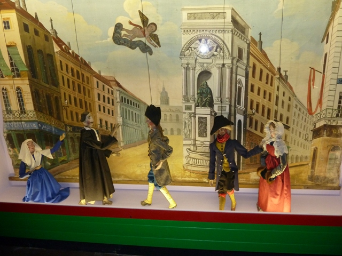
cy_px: 128
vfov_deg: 54.9
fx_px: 247
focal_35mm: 25
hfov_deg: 69.4
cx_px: 171
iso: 250
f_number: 3.3
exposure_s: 1/30
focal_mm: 4.1
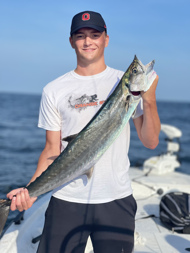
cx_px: 95
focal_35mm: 64
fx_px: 468
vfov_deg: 30.3
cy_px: 126
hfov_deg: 22.9
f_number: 2.2
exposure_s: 1/2597
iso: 32
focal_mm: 7.5
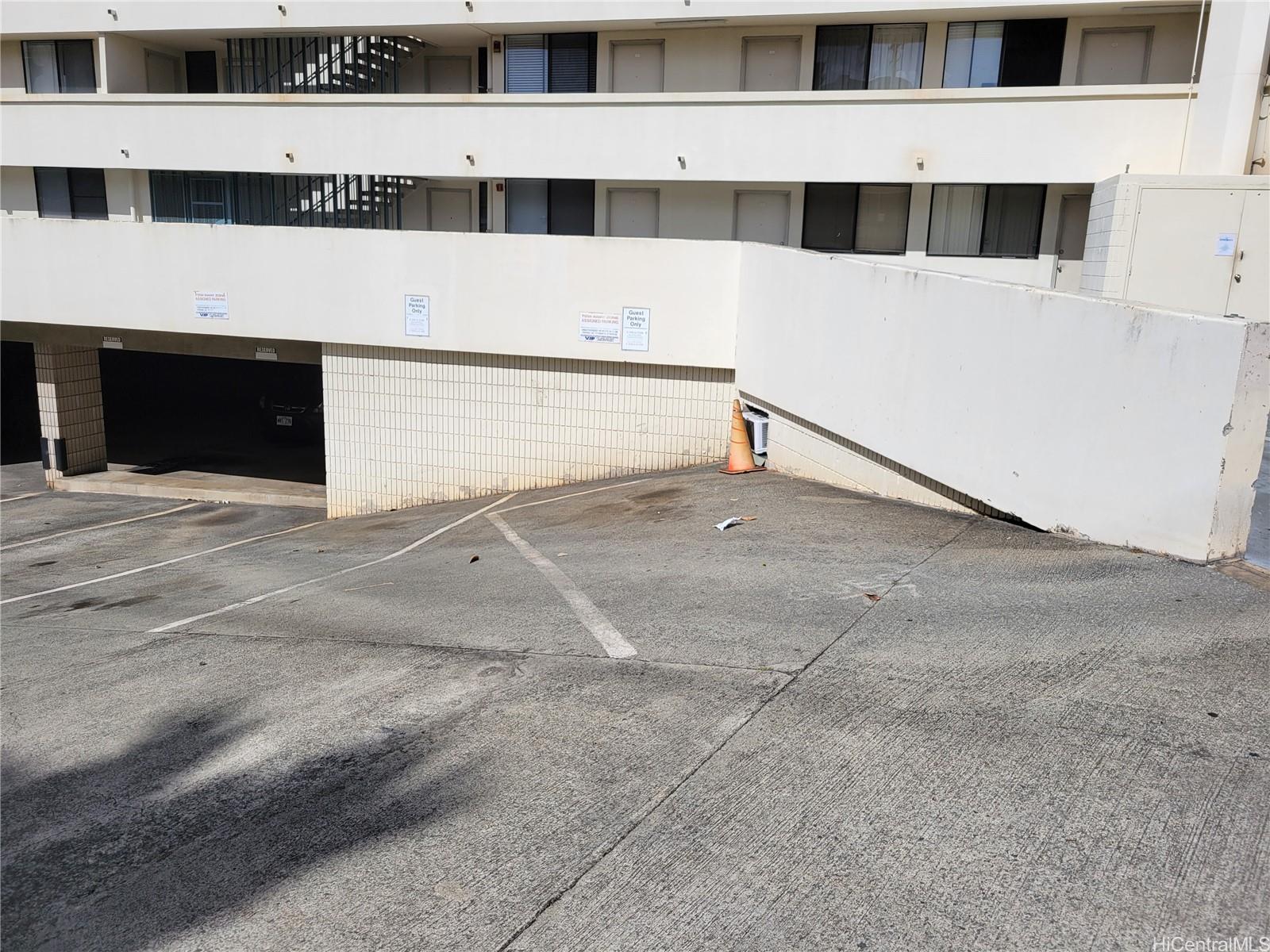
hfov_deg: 67.3
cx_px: 635
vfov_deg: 53.1
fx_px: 954
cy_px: 476
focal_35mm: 26
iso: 40
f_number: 1.8
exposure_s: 1/7042
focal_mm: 5.4
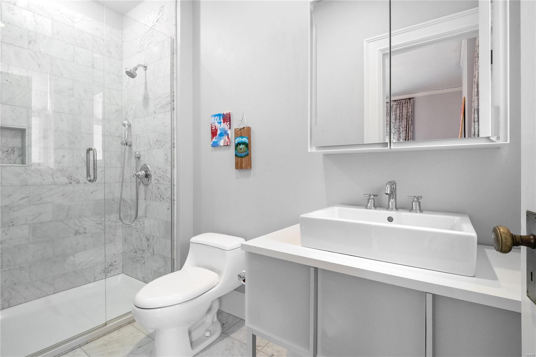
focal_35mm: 16
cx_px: 268
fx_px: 238
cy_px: 178
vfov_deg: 73.7
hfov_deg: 96.7
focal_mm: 8
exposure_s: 1/13
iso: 400
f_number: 6.3
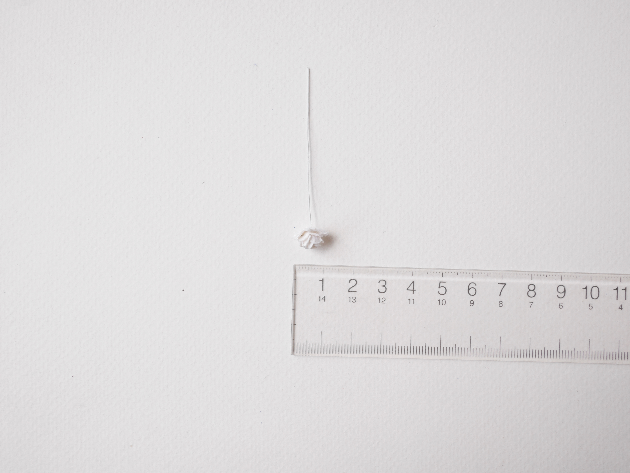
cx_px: 315
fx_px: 728
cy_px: 236
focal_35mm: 40
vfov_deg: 36.0
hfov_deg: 46.8
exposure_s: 1/250
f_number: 5
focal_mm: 20
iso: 800
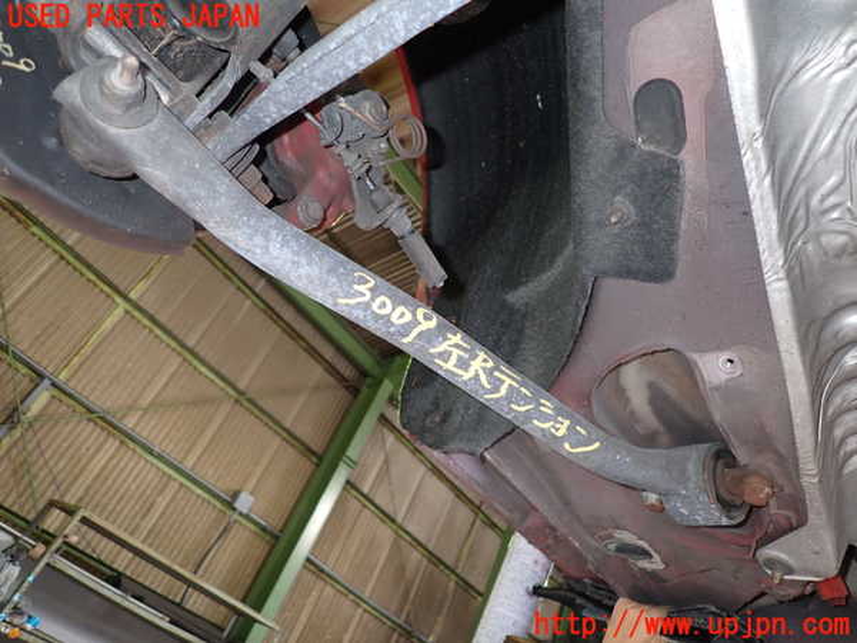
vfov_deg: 54.9
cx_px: 428
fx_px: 619
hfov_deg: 69.4
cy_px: 322
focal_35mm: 25
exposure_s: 1/30
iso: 200
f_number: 2
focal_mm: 4.5
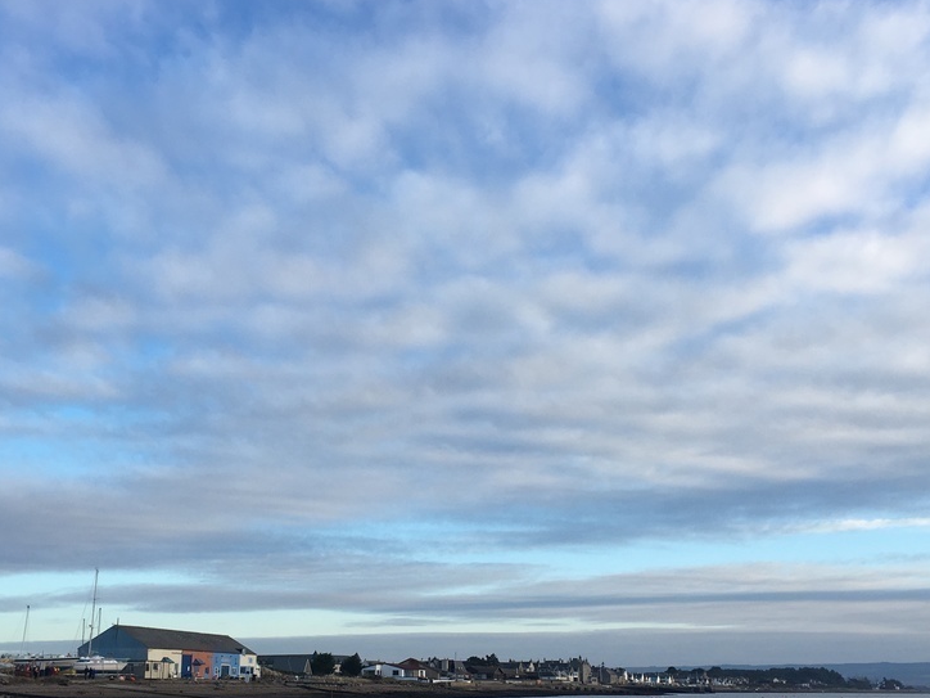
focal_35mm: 41
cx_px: 426
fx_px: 1102
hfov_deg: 45.7
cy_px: 425
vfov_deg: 35.0
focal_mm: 4.15
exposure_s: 1/754
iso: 25
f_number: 2.2
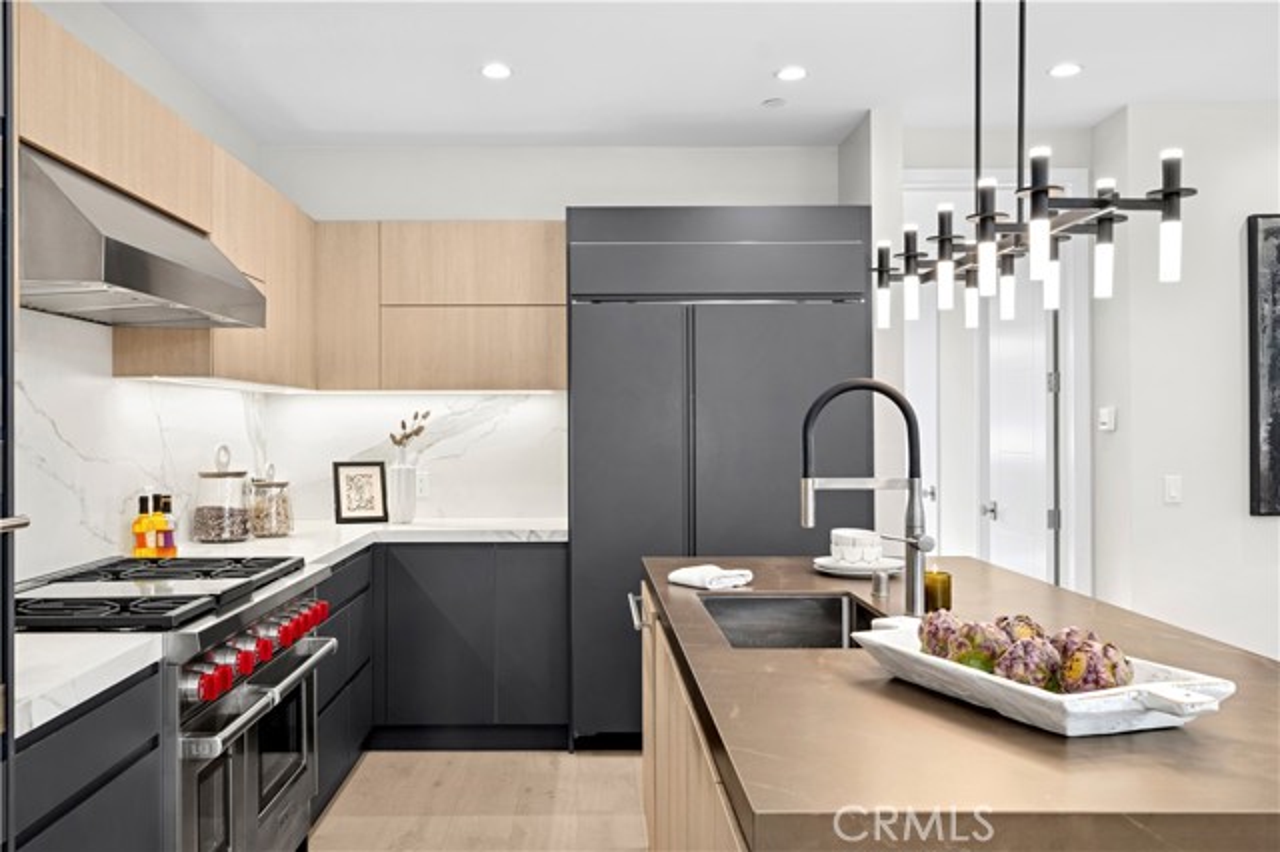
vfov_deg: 42.3
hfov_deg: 60.3
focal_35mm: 31
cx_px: 640
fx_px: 1102
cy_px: 426
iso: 200
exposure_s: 1/8
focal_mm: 31
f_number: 9
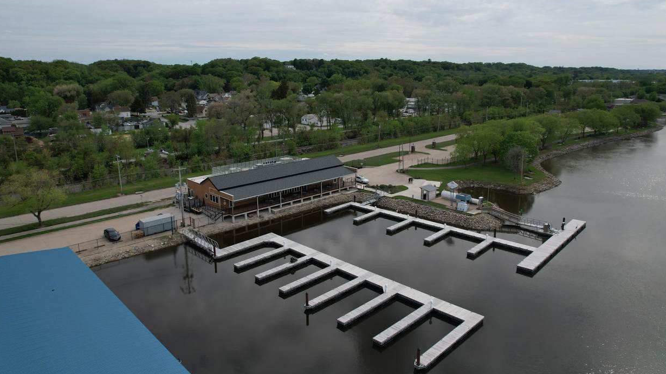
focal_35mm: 24
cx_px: 327
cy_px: 166
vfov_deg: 47.6
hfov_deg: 76.3
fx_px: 424
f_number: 2.8
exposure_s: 1/2500
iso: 100
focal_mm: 8.38
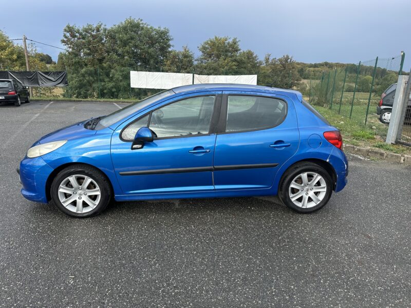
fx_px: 285
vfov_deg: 56.8
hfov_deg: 71.6
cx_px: 206
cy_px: 154
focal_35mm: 24
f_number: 1.78
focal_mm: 6.86
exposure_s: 1/1357
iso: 80
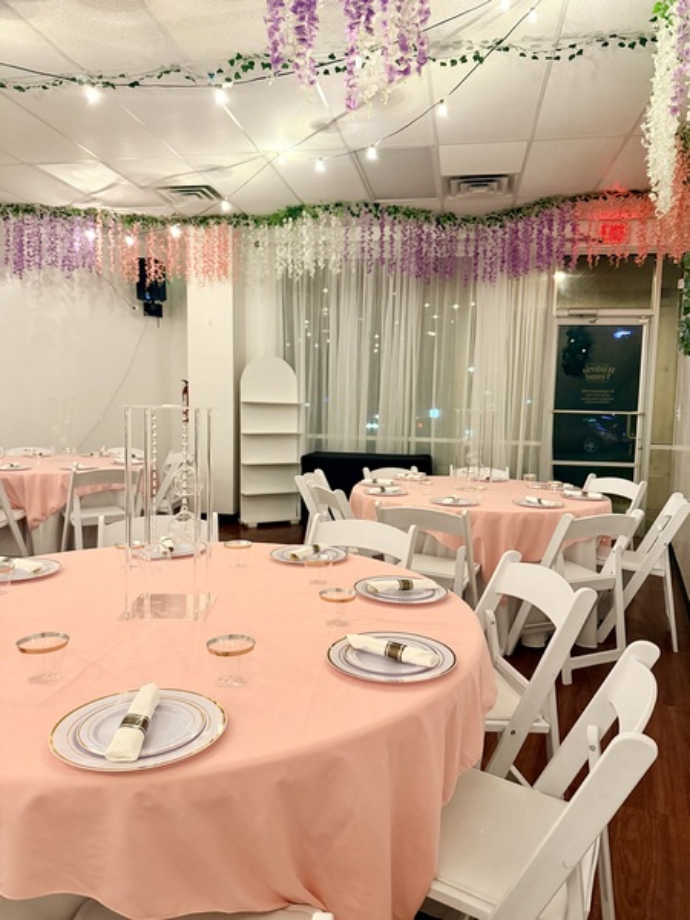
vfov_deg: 71.6
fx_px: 638
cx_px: 345
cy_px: 460
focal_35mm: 24
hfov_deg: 56.8
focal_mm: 6.76
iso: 640
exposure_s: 1/40
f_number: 1.78
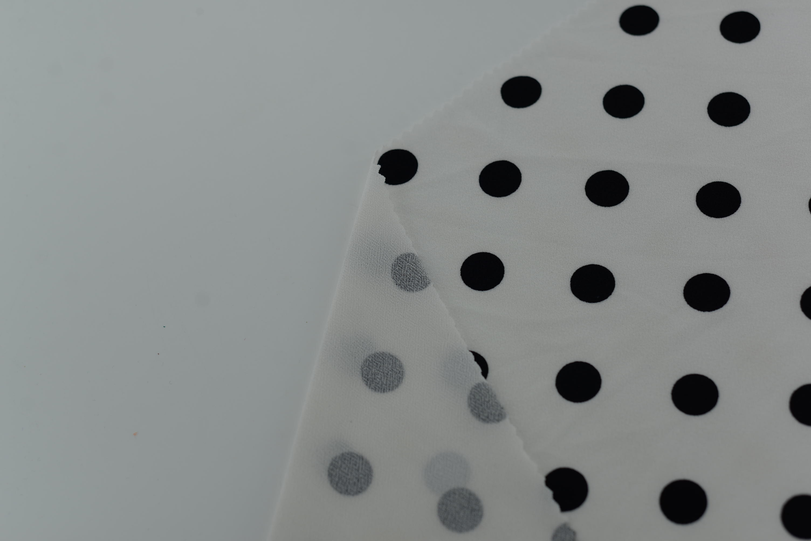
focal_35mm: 50
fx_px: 1127
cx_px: 406
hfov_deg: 39.6
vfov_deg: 27.0
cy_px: 270
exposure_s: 1/400
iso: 100
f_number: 3.5
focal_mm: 50
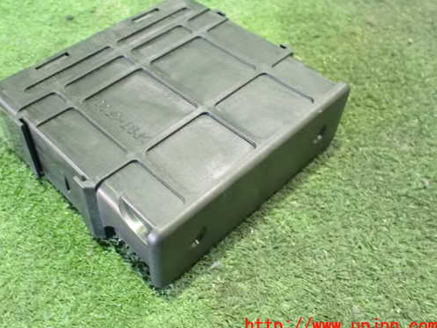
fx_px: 454
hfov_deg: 51.1
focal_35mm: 36
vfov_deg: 39.6
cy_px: 141
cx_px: 180
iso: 1600
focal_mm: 5.4
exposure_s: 1/25
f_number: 2.3
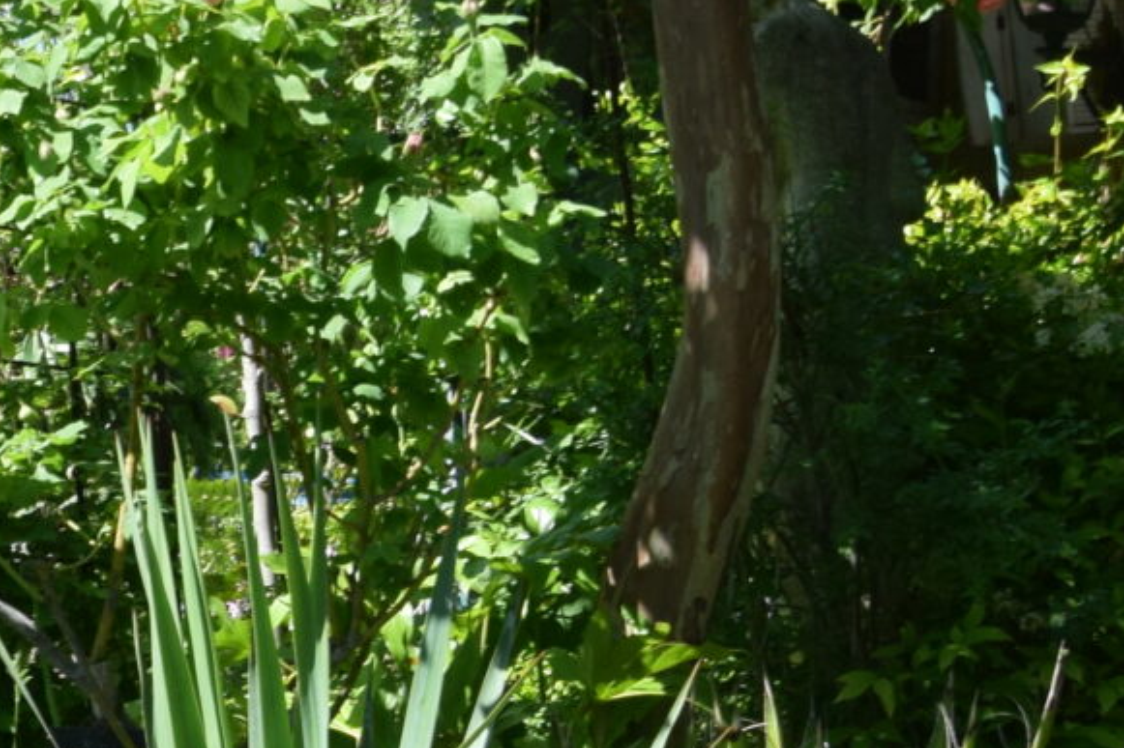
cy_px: 583
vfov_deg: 11.5
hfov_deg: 16.0
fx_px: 3714
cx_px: -470
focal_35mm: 119
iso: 200
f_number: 8
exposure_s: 1/250
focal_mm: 18
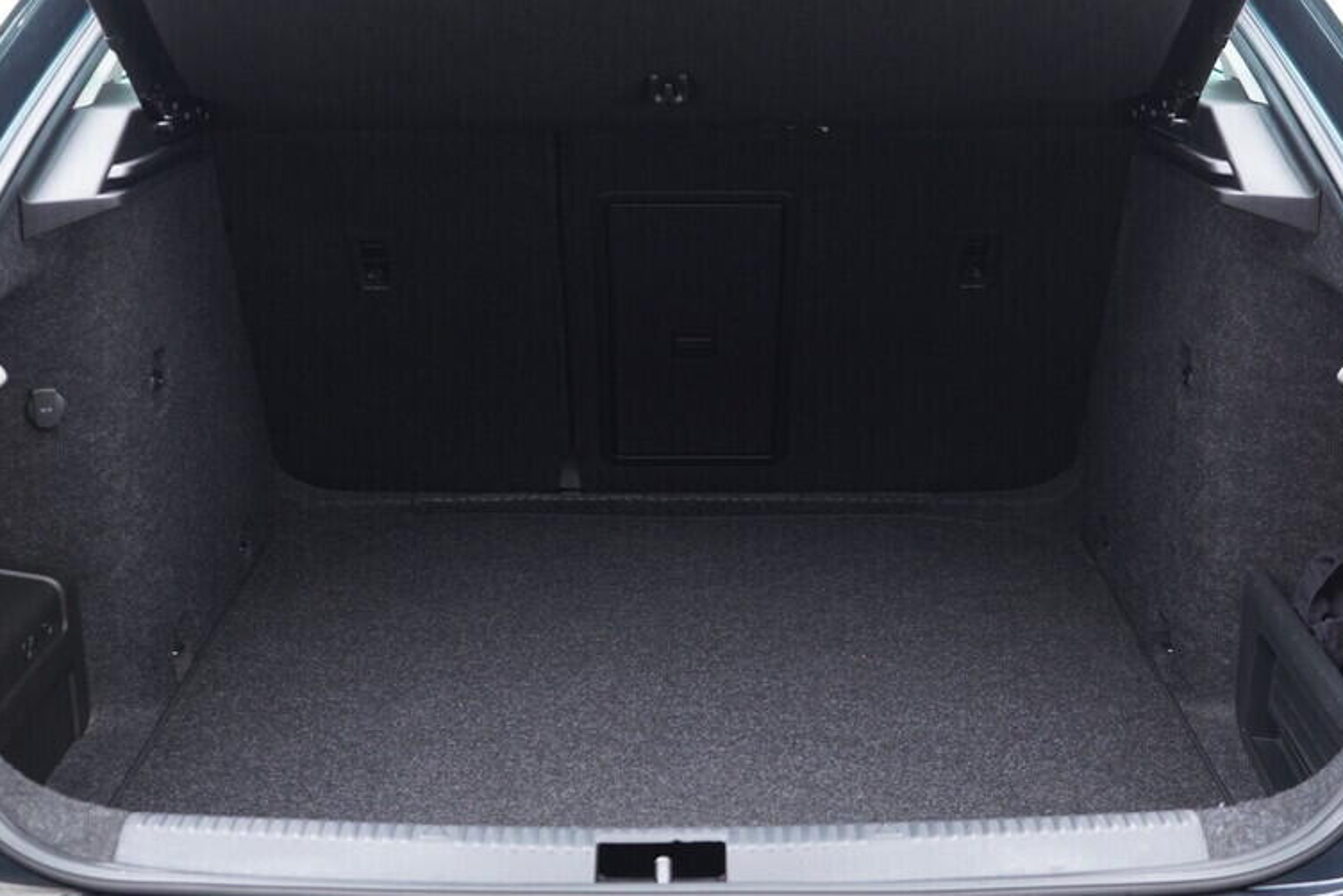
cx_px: 682
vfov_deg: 27.5
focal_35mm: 49
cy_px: 379
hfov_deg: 40.3
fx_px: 1829
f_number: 2.8
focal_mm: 24
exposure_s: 1/40
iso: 640
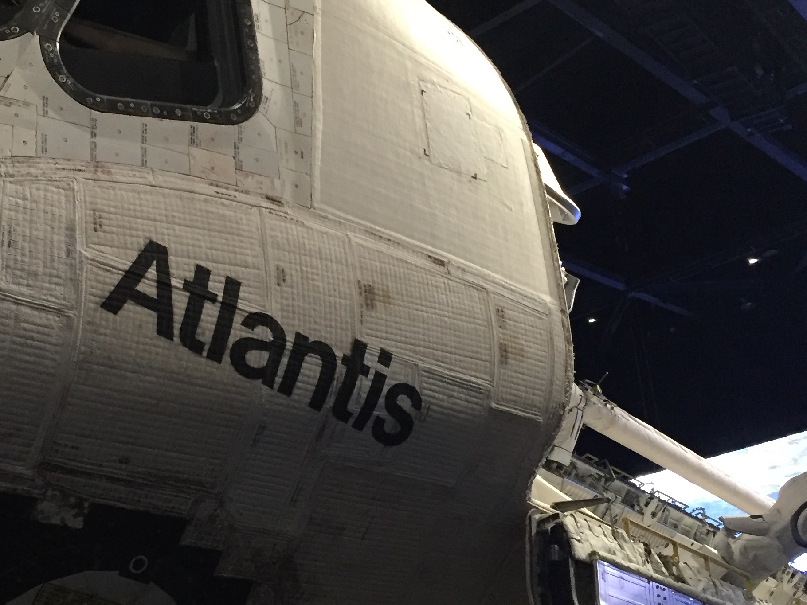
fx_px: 1212
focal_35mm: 52
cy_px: 388
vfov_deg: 27.9
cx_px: 232
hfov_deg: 36.2
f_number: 2.2
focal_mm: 4.15
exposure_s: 1/30
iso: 250
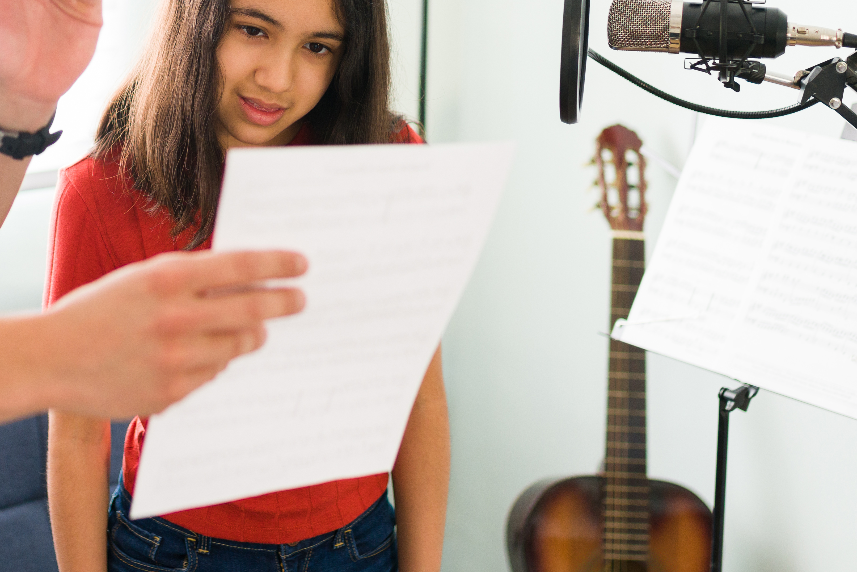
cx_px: 223
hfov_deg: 24.0
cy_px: 50
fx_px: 2000
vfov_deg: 16.1
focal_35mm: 84
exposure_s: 1/125
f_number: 1.8
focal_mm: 35
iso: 500
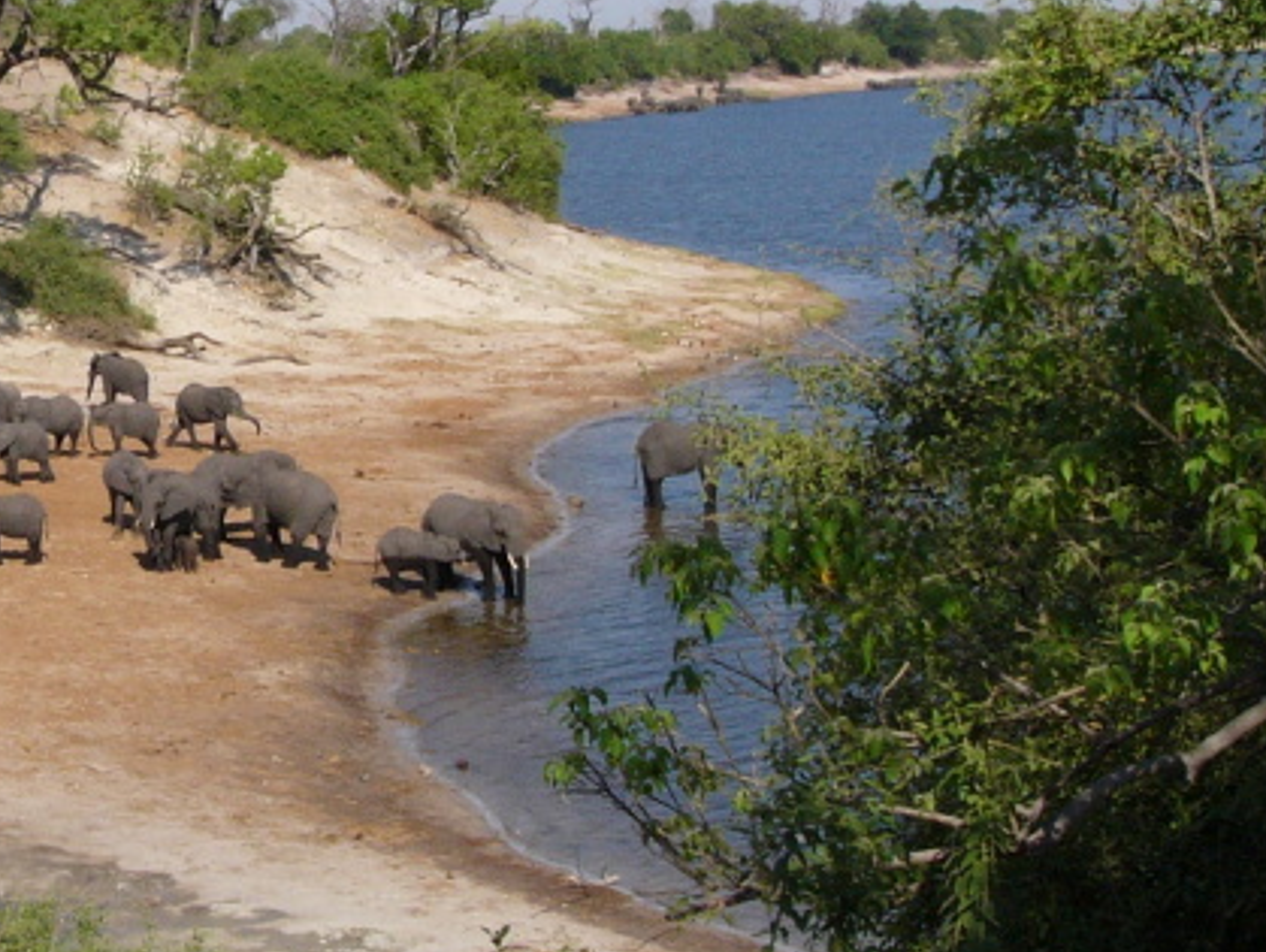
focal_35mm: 111
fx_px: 4063
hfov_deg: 17.3
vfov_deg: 13.3
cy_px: 280
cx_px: -15
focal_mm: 8.2
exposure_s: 1/400
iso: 100
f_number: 8
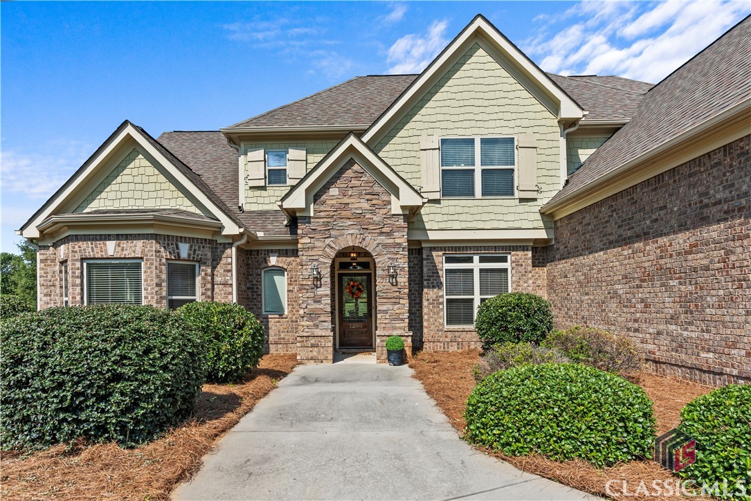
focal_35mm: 20
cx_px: 376
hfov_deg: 84.0
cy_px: 250
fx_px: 417
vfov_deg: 62.0
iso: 200
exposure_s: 1/400
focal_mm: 20
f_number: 10
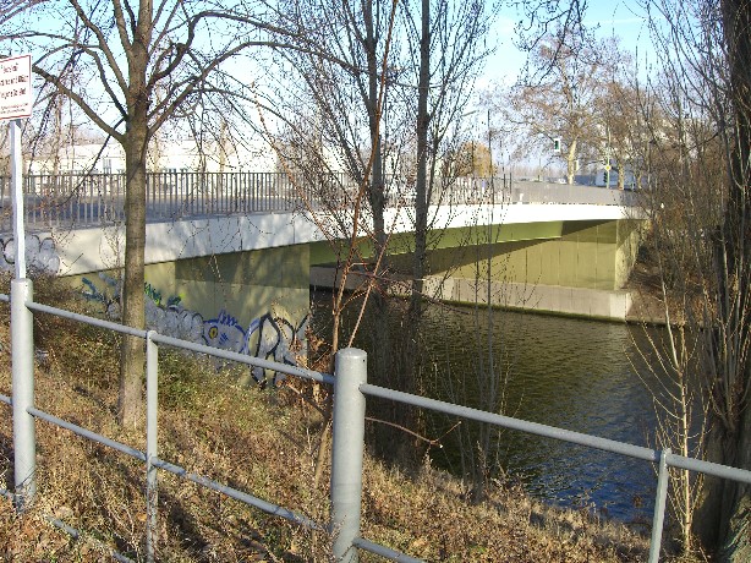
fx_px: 824
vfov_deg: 37.7
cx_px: 376
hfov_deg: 49.0
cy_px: 282
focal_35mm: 38
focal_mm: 7.9
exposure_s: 1/250
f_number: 4
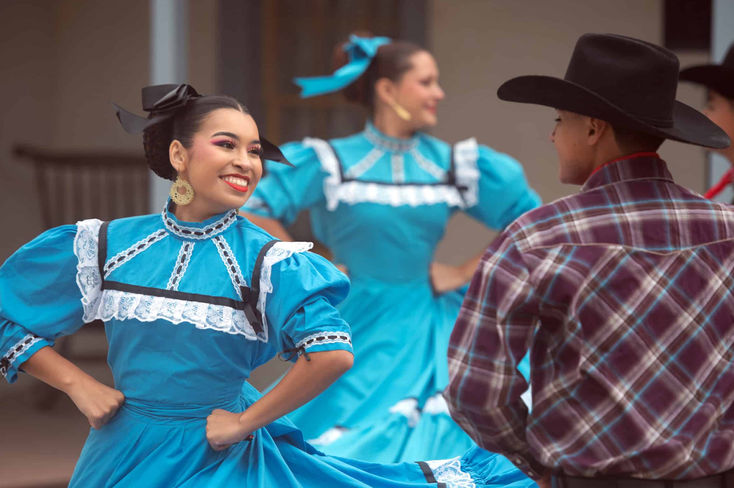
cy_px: 242
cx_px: 373
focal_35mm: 201
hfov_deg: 10.2
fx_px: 4095
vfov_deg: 6.8
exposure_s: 1/1000
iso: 100
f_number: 4
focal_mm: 160
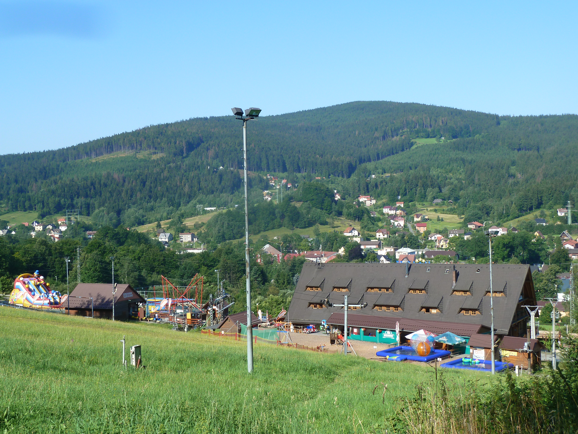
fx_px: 801
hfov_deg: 39.7
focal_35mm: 48
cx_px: 289
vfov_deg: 30.3
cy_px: 217
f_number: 4
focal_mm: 7.9
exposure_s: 1/320
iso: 80
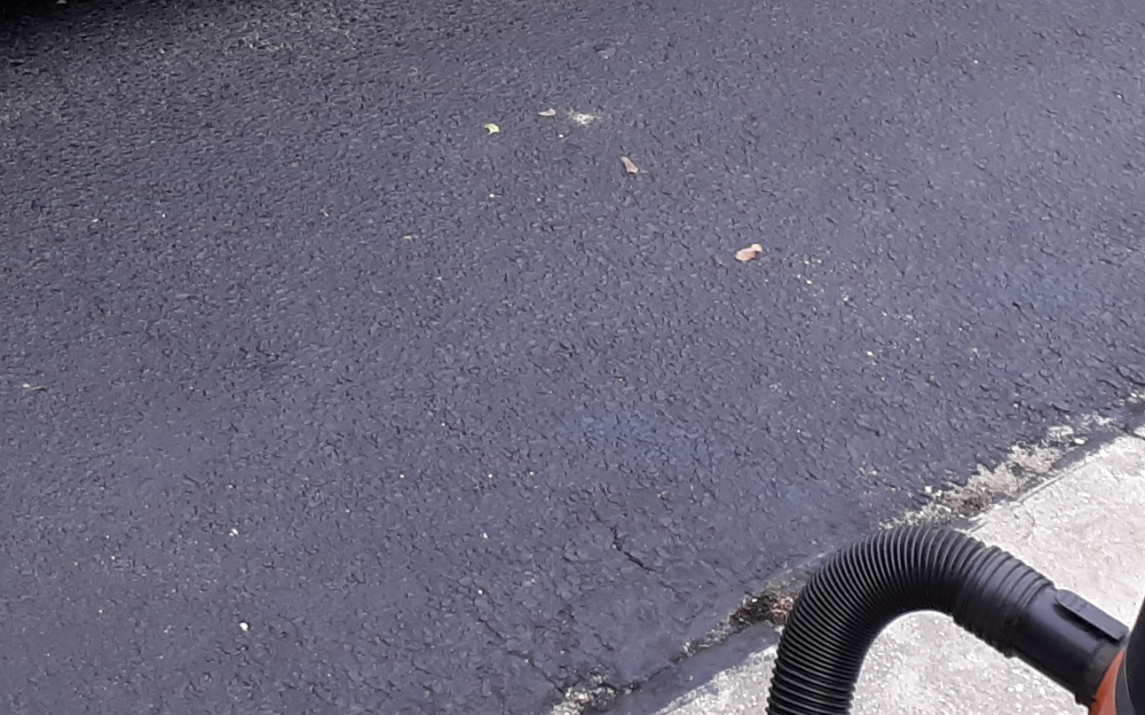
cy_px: -624
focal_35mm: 95
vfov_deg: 12.4
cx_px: -410
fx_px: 2964
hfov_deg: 19.8
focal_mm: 3.7
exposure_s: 1/271
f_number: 1.7
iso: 40
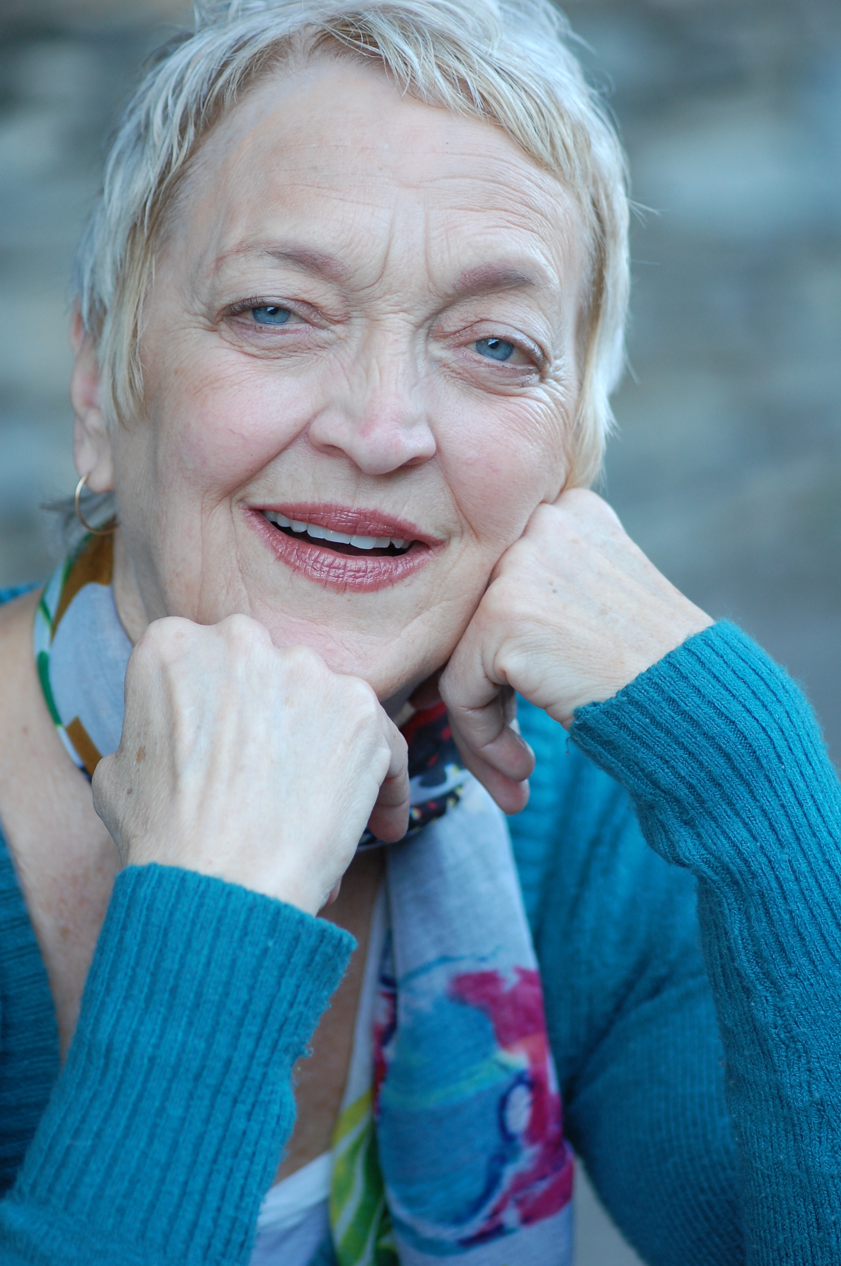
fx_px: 5529
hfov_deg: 8.7
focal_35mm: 158
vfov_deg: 13.1
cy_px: 633
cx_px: 420
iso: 400
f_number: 3.5
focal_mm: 105
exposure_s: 1/200
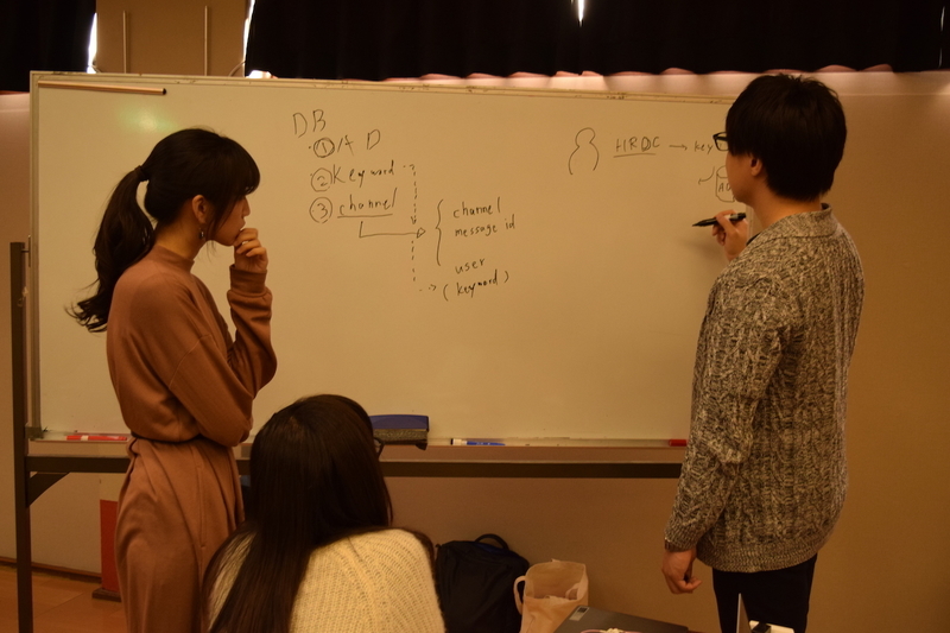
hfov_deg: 51.3
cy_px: 316
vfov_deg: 35.5
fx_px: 989
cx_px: 475
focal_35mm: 38
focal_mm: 25
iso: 1000
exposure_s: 1/40
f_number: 4
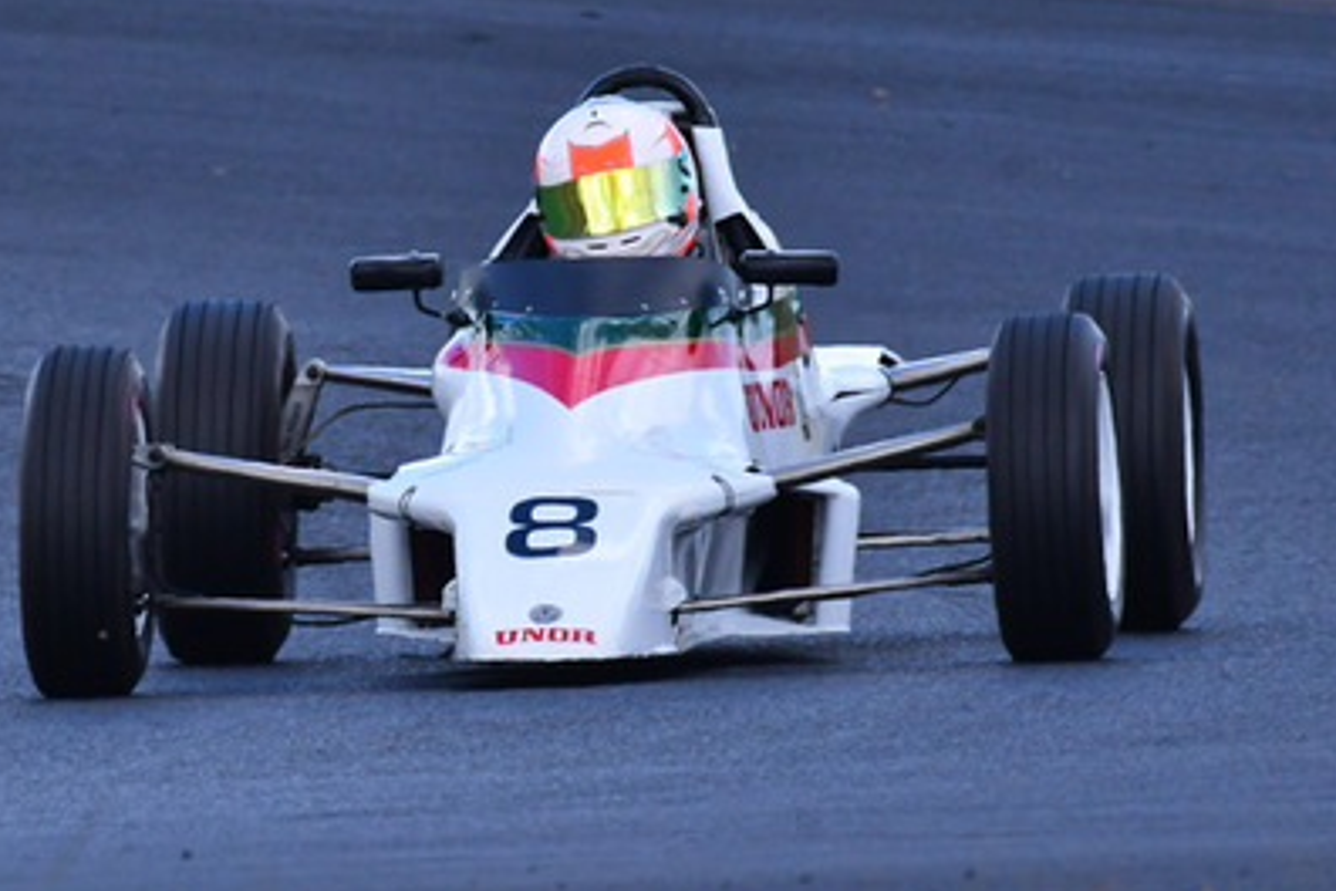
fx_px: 56256
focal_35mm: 1516
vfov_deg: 0.9
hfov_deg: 1.4
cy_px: 219
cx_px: 310
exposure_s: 1/640
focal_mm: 500
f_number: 11
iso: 1000
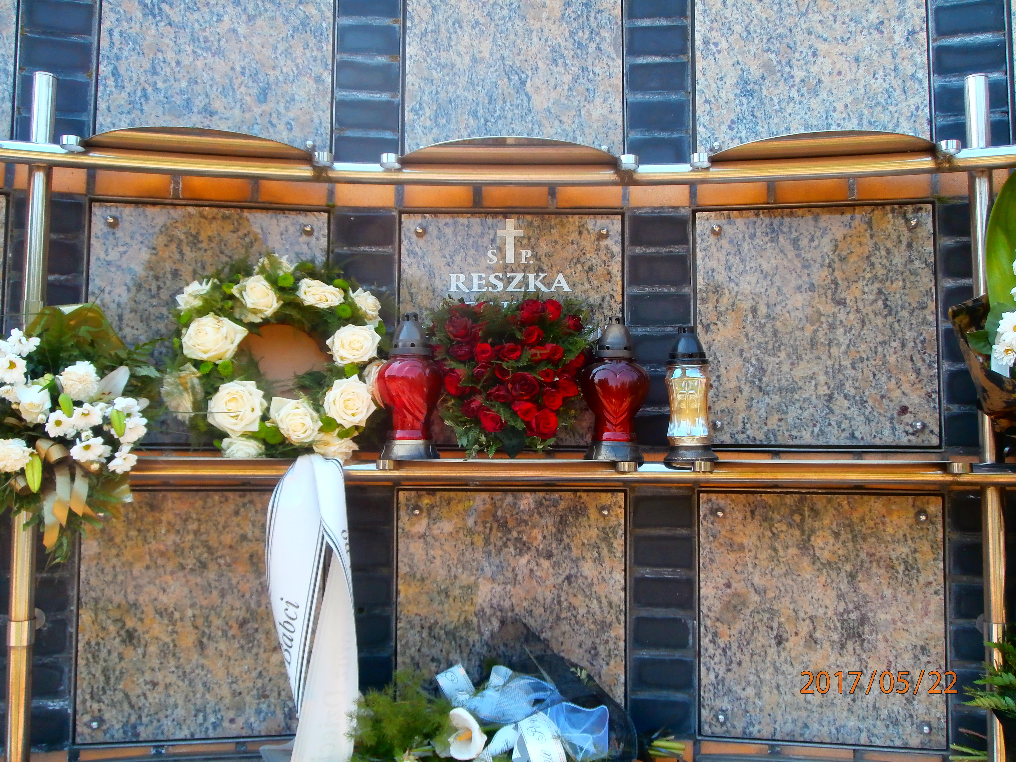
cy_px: 381
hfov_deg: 60.0
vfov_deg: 46.8
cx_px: 508
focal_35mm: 30
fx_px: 881
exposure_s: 1/160
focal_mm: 5.36
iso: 100
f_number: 3.5
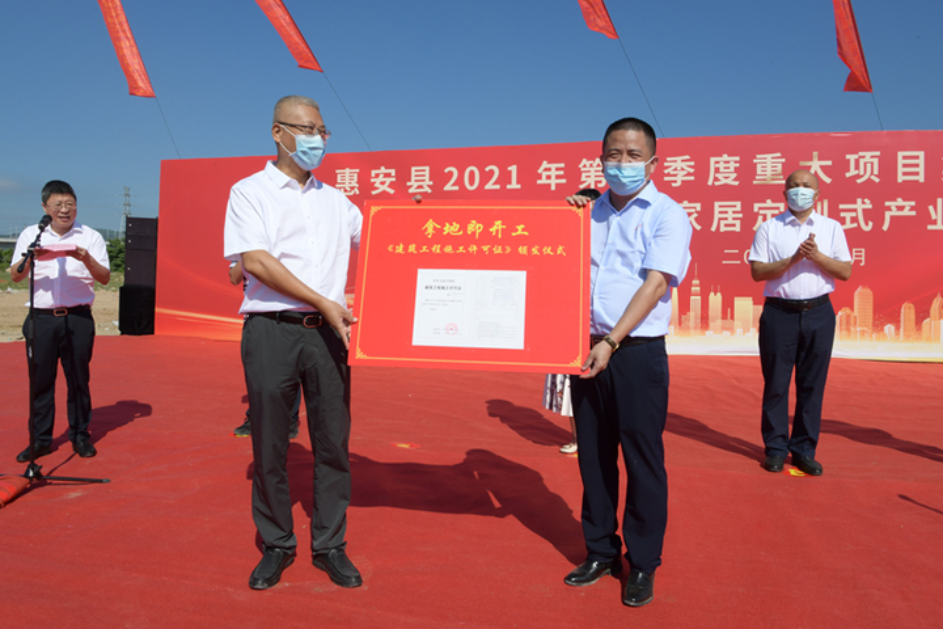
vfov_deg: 51.3
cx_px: 460
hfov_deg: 71.5
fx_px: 655
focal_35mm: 25
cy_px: 305
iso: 220
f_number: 22
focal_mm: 24
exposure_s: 1/160
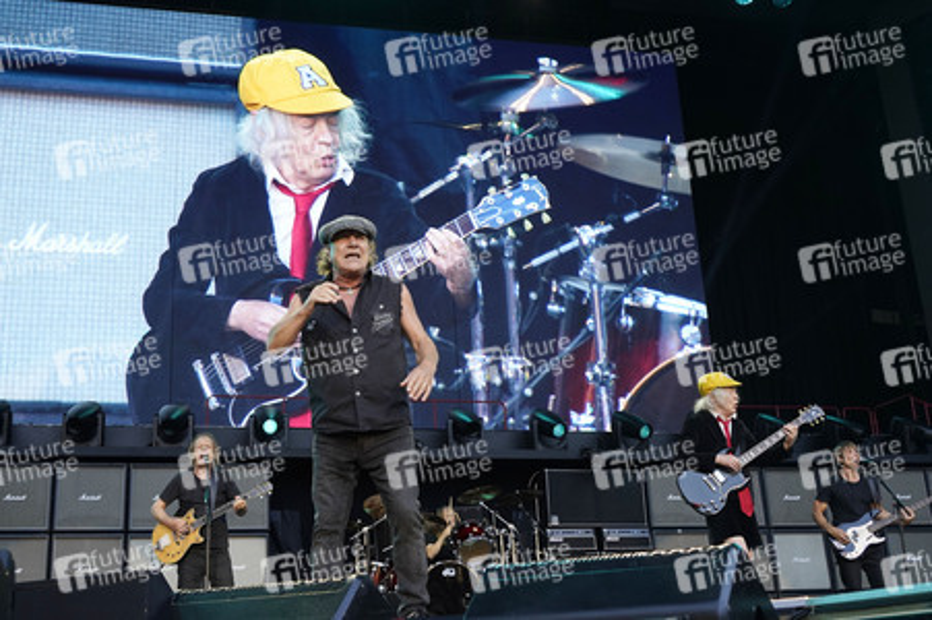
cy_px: 310
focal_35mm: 39
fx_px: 1009
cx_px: 466
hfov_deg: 49.6
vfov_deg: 34.2
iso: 1600
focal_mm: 39
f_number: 5
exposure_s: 1/400
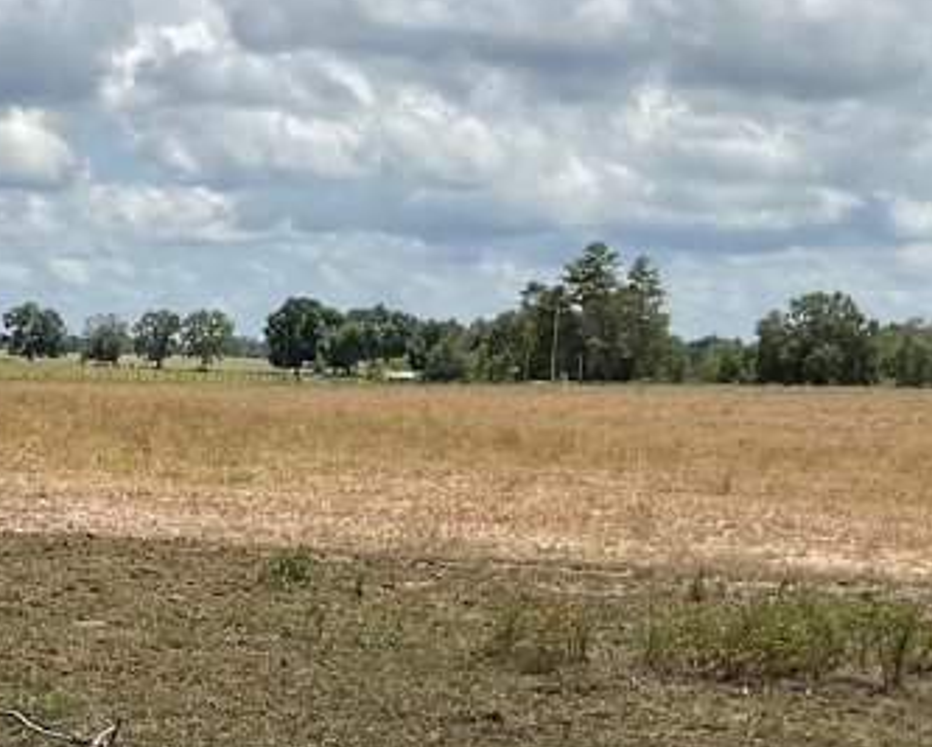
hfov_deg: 21.5
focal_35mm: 87
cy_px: 604
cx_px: 90
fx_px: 2402
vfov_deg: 17.5
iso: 16
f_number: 1.8
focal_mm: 3
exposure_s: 1/2427
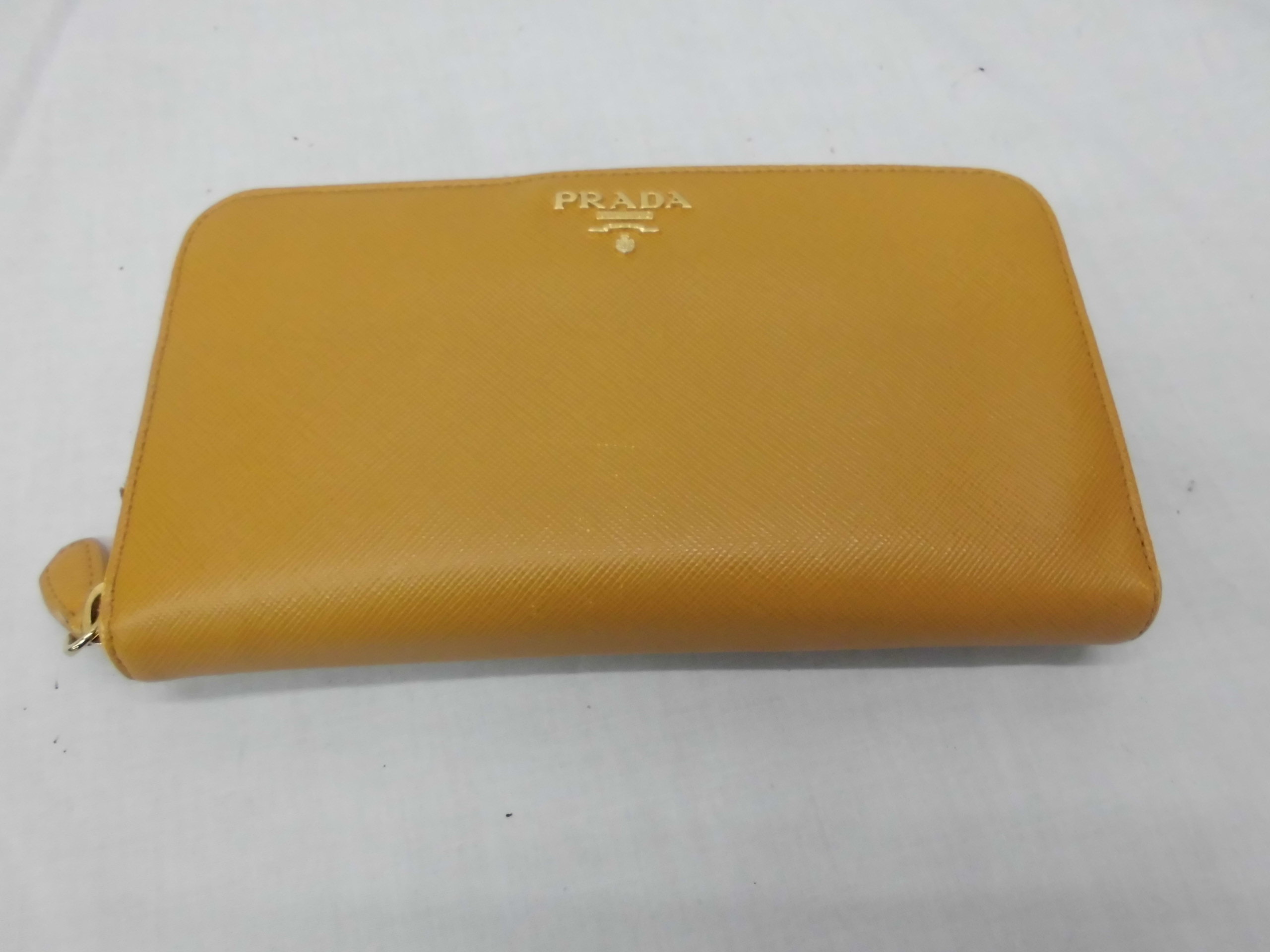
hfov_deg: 67.3
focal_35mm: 26
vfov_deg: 53.1
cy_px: 476
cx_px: 635
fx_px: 954
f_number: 3.5
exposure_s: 1/60
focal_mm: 4.6
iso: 400
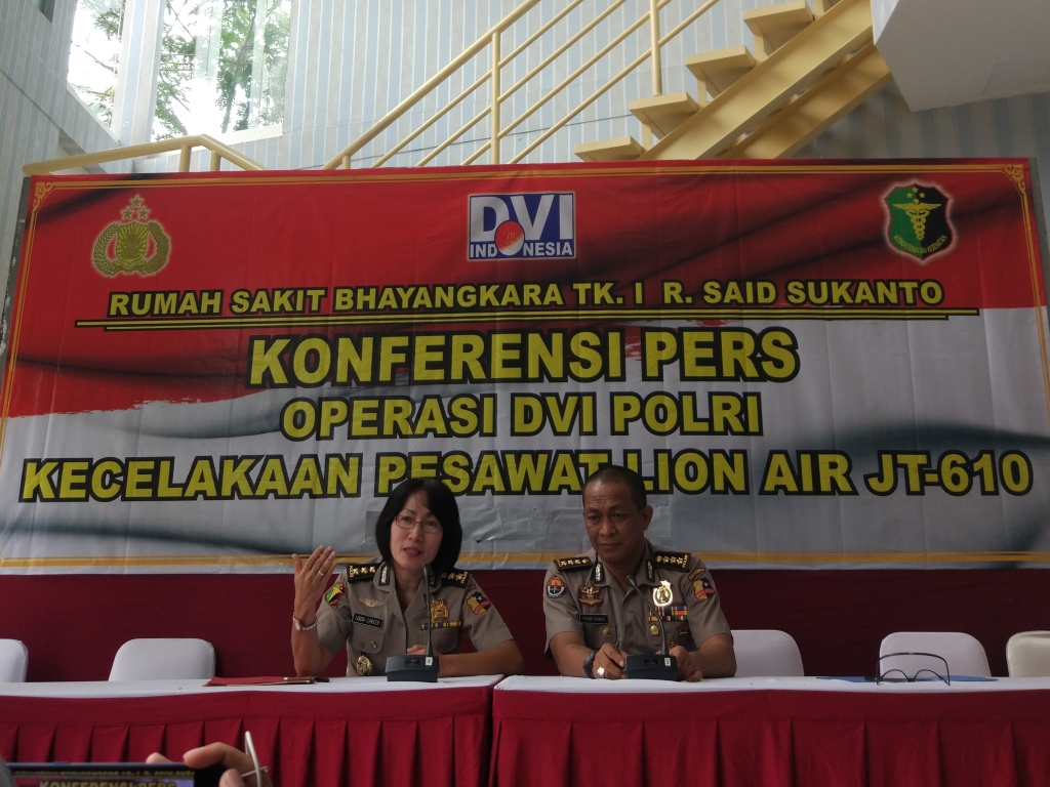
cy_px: 394
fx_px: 849
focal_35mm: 28
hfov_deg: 63.4
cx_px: 525
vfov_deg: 49.7
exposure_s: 1/104
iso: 100
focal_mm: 4.26
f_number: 2
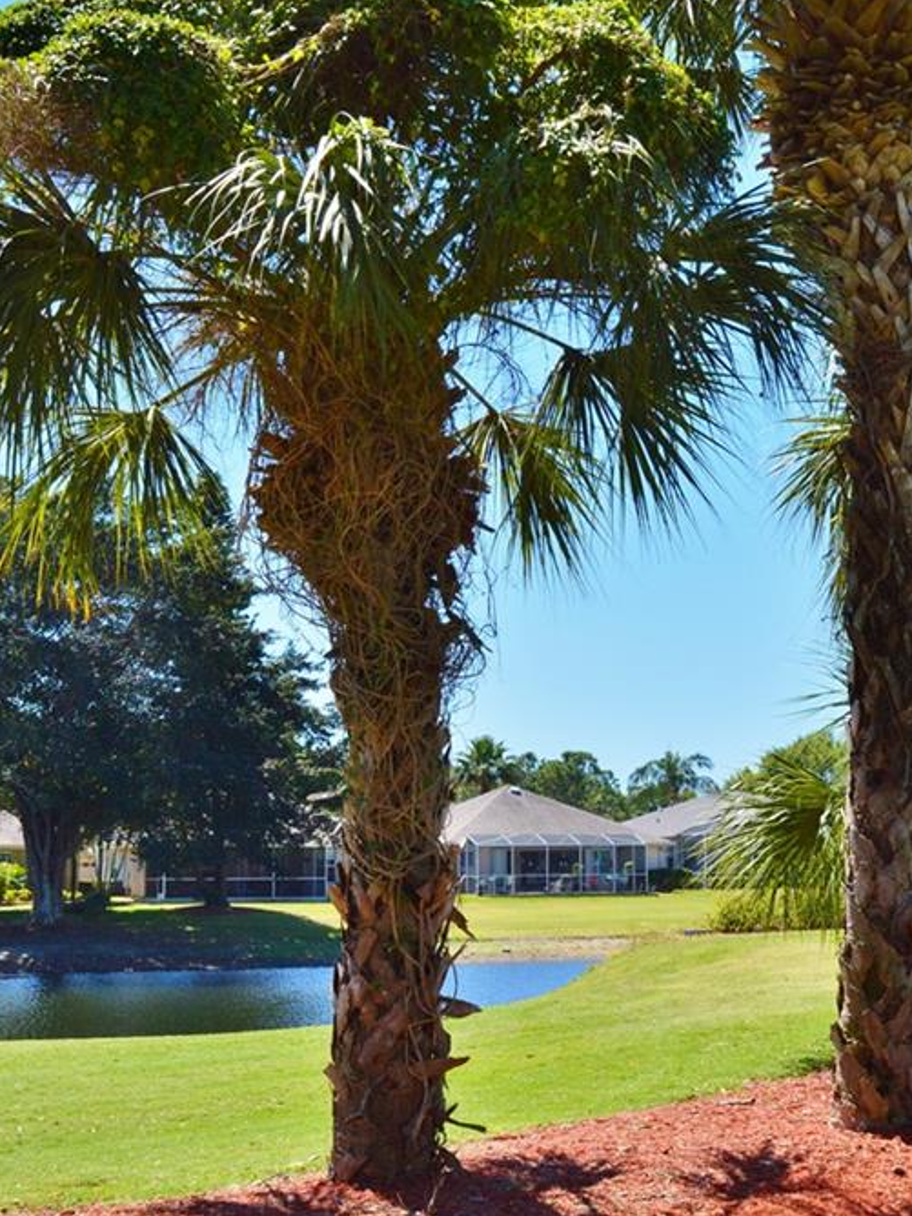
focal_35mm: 53
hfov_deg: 27.2
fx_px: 1862
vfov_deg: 36.2
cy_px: 601
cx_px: 684
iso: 400
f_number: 11
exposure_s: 1/500
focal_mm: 24
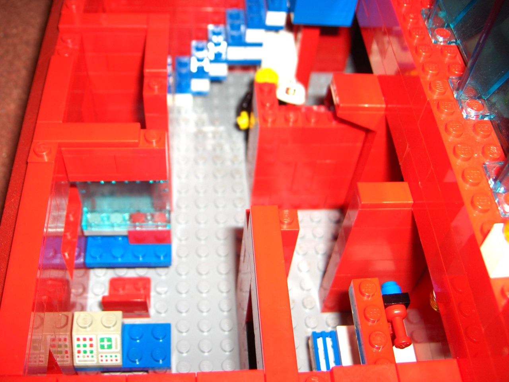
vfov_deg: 36.8
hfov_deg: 47.9
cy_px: 191
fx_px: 573
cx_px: 254
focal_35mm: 39
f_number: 4.8
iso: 100
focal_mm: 8
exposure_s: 1/60
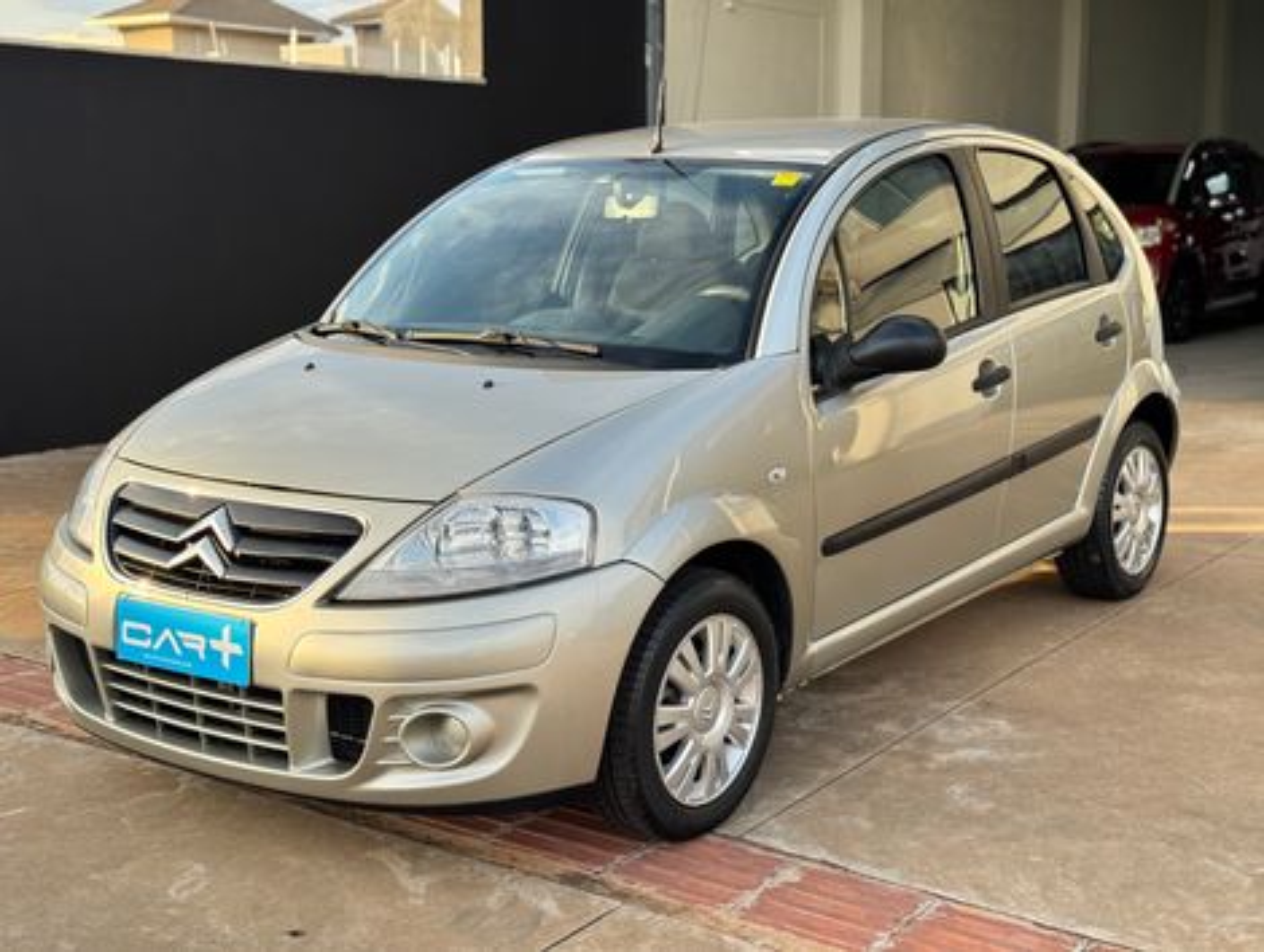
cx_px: 632
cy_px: 476
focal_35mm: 48
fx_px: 1755
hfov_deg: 39.6
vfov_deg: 30.3
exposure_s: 1/544
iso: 64
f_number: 1.78
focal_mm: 6.76
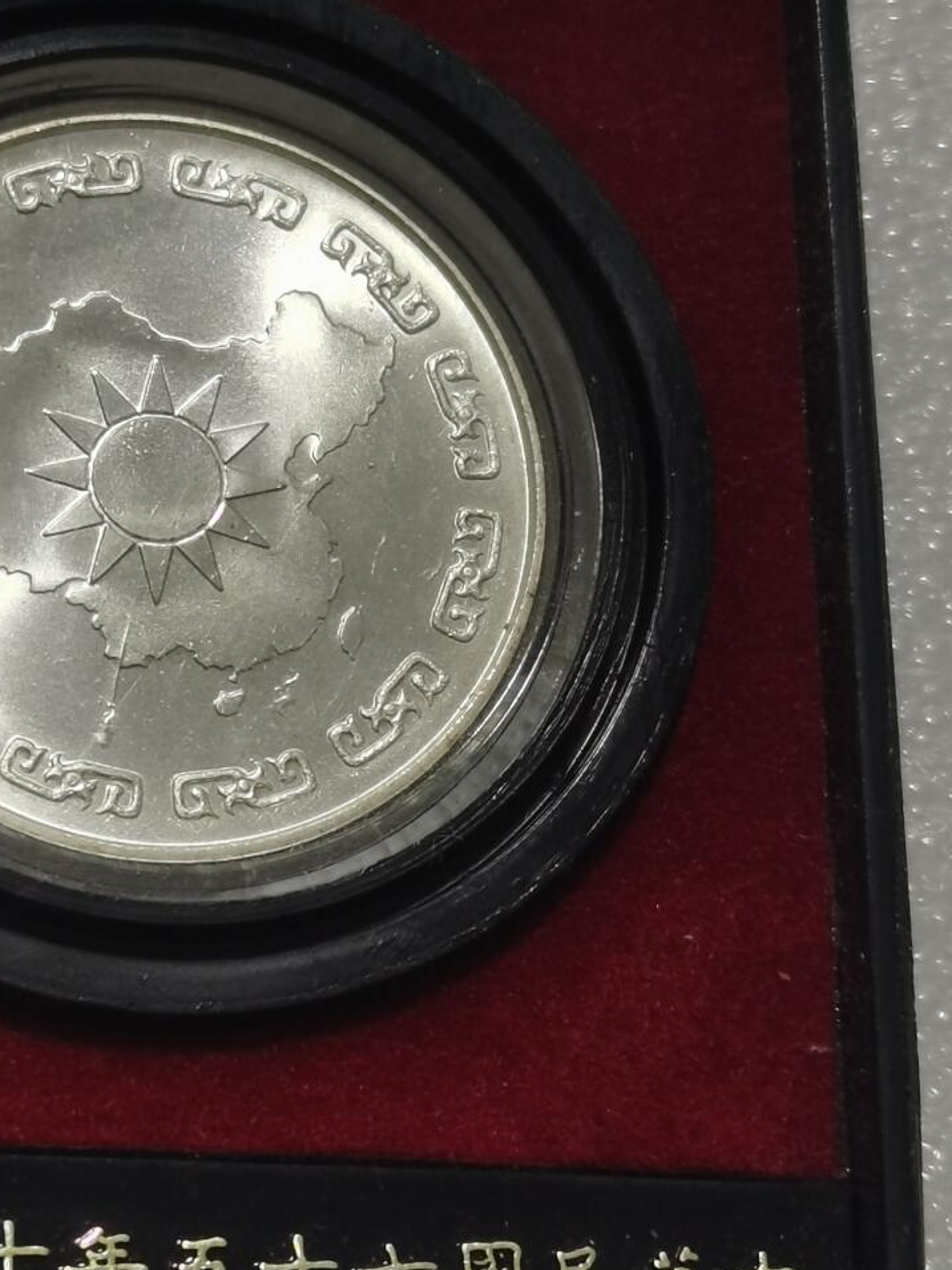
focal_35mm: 115
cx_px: 162
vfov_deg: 17.1
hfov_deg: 12.8
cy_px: 483
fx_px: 4218
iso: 50
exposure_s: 1/156
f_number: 1.8
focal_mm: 5.58
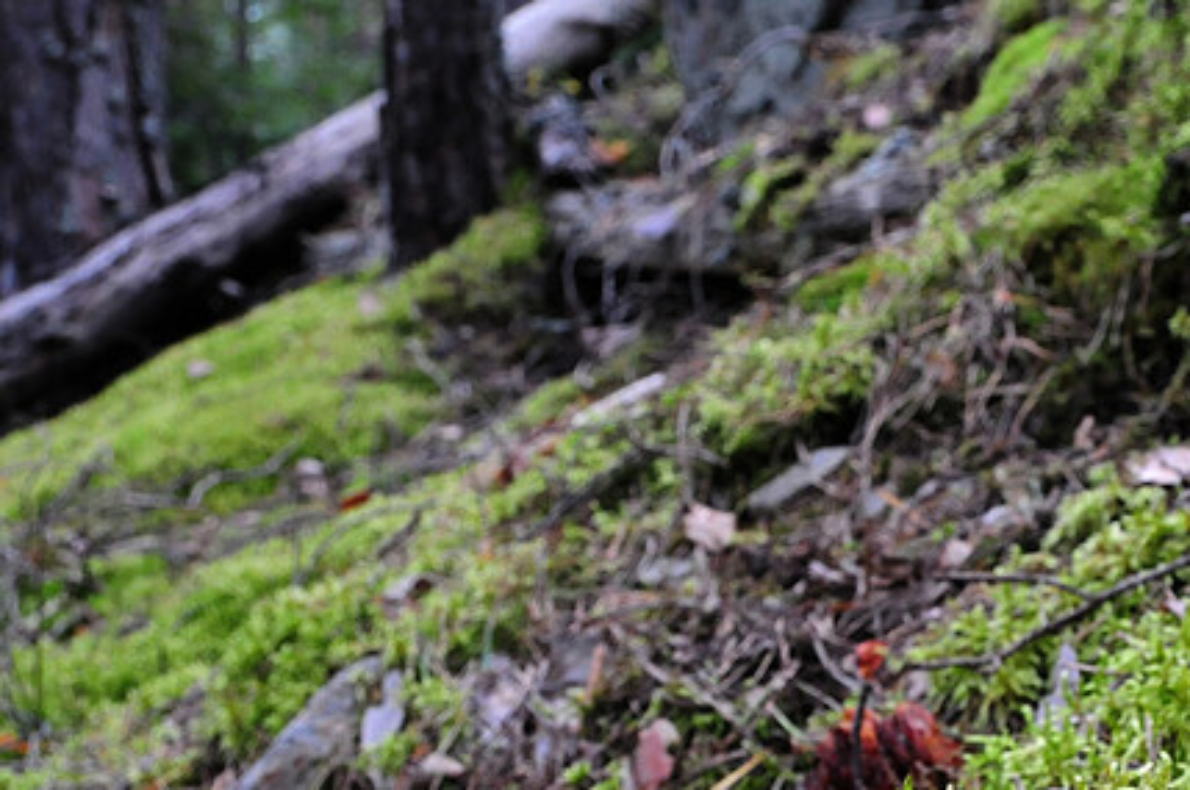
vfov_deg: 16.1
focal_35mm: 84
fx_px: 2773
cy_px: 632
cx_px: 965
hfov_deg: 23.8
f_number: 8
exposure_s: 1/30
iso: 800
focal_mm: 24
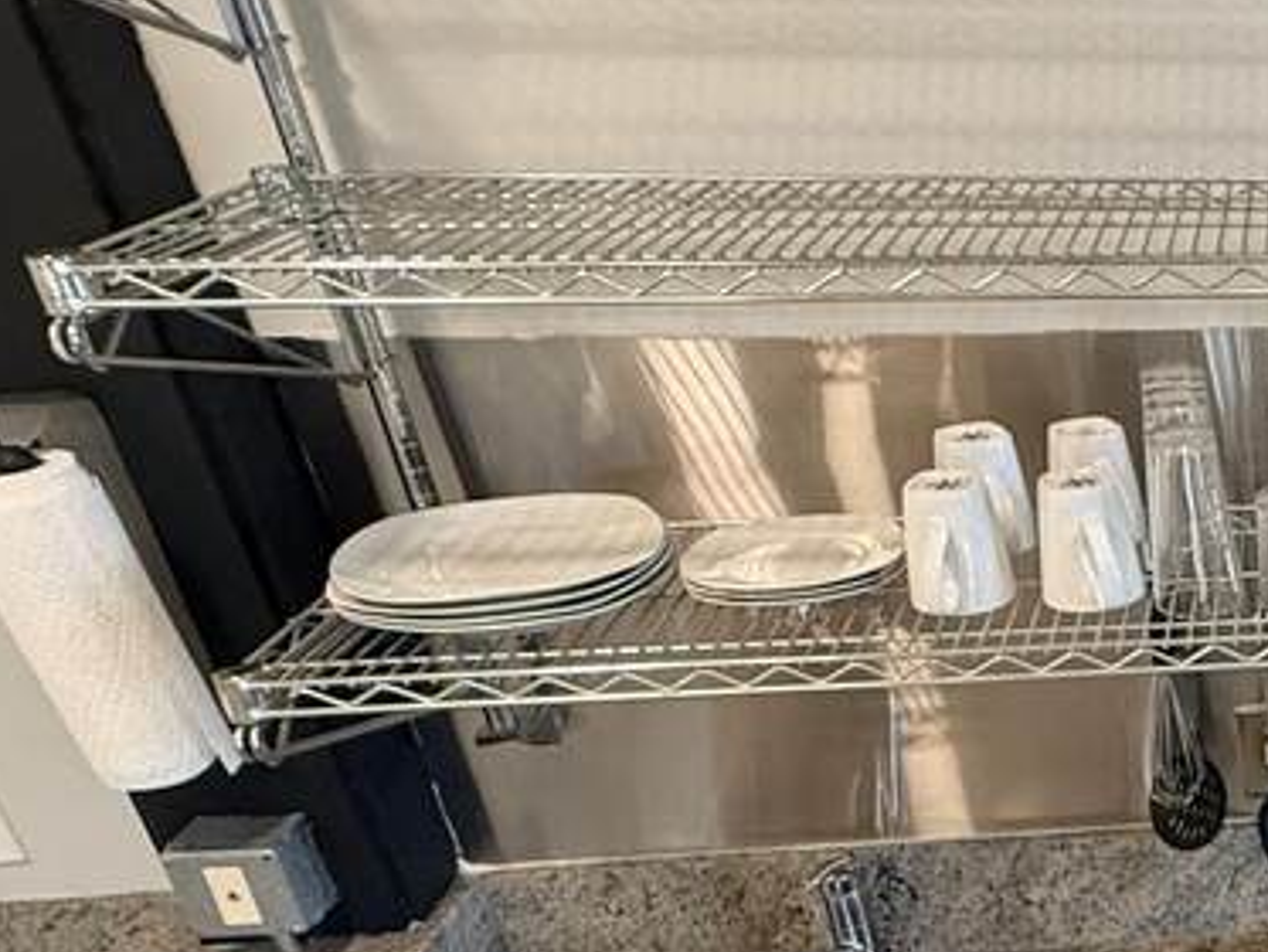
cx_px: 1724
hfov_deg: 29.9
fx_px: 1759
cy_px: 843
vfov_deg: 29.1
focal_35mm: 48
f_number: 2.2
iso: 320
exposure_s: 1/60
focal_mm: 2.22
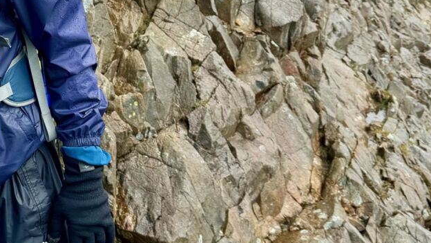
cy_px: -3
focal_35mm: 67
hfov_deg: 30.6
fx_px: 766
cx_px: 78
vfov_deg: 17.5
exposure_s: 1/2105
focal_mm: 6.76
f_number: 1.78
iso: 80
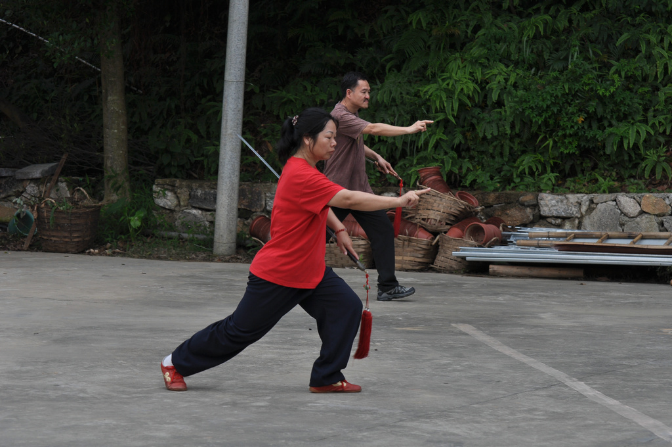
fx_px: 2517
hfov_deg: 15.2
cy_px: 224
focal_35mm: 135
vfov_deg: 10.1
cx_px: 336
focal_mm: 90
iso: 200
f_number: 5.6
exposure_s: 1/60
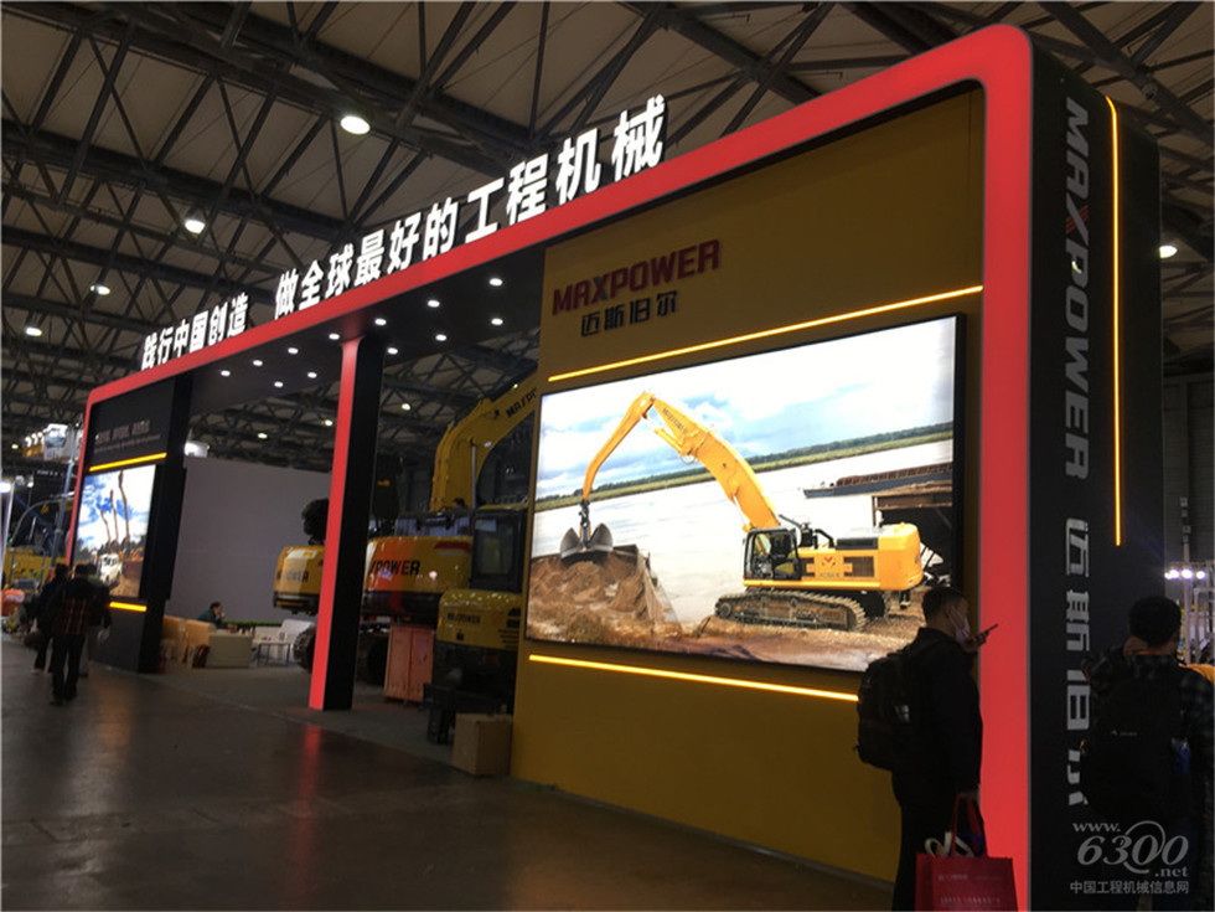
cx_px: 608
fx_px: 1018
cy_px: 456
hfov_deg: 61.7
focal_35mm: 29
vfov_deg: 48.2
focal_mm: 4.15
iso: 25
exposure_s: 1/50
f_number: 2.2
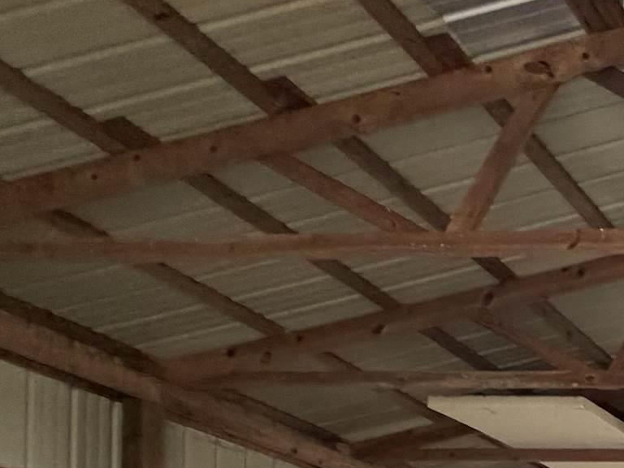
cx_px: 1040
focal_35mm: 56
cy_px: 712
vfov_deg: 21.6
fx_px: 1009
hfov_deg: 23.5
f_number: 2.2
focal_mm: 2.22
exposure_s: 1/114
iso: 320
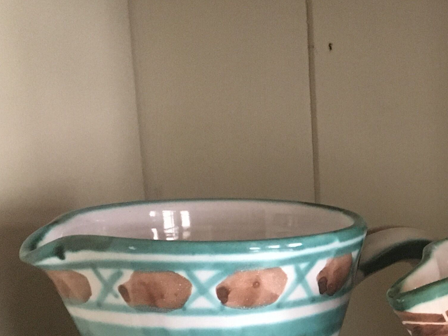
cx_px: 520
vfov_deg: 18.2
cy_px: 375
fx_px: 1009
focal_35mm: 78
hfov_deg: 23.2
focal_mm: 4.15
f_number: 2.2
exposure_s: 1/17
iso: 250
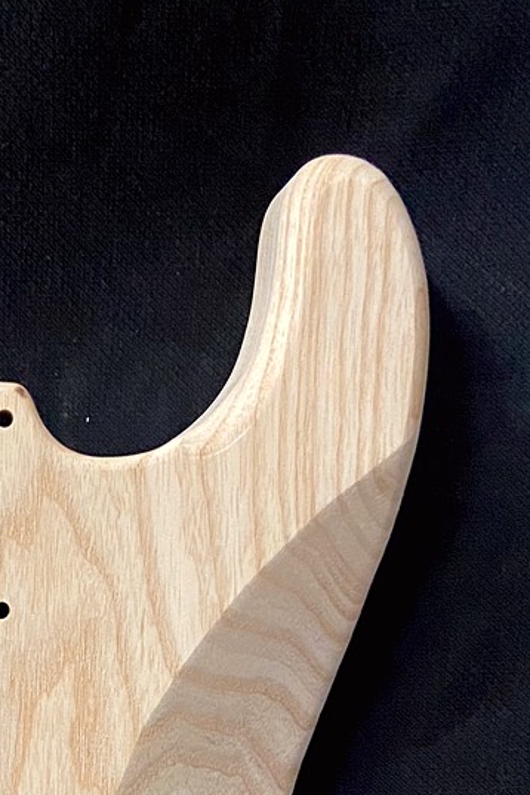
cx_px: -31
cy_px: 911
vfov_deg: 25.9
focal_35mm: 71
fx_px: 1568
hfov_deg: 18.6
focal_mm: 4.25
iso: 500
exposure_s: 1/60
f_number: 1.8
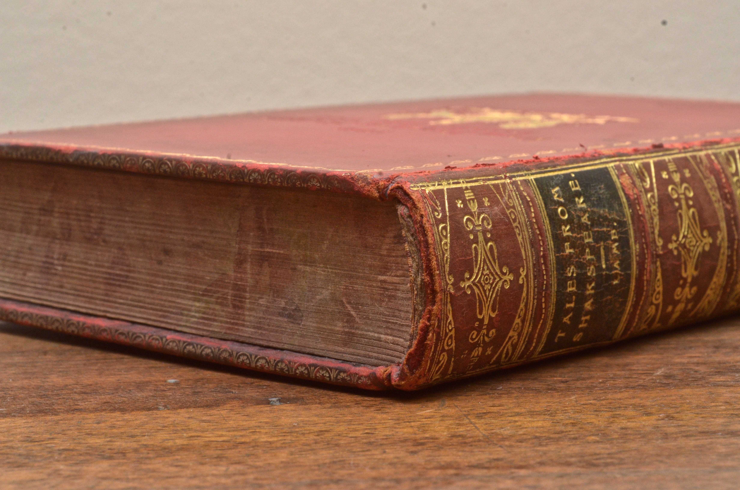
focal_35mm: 82
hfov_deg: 24.7
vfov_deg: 16.5
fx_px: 1692
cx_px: 370
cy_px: 245
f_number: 16
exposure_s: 1/125
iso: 800
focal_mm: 55
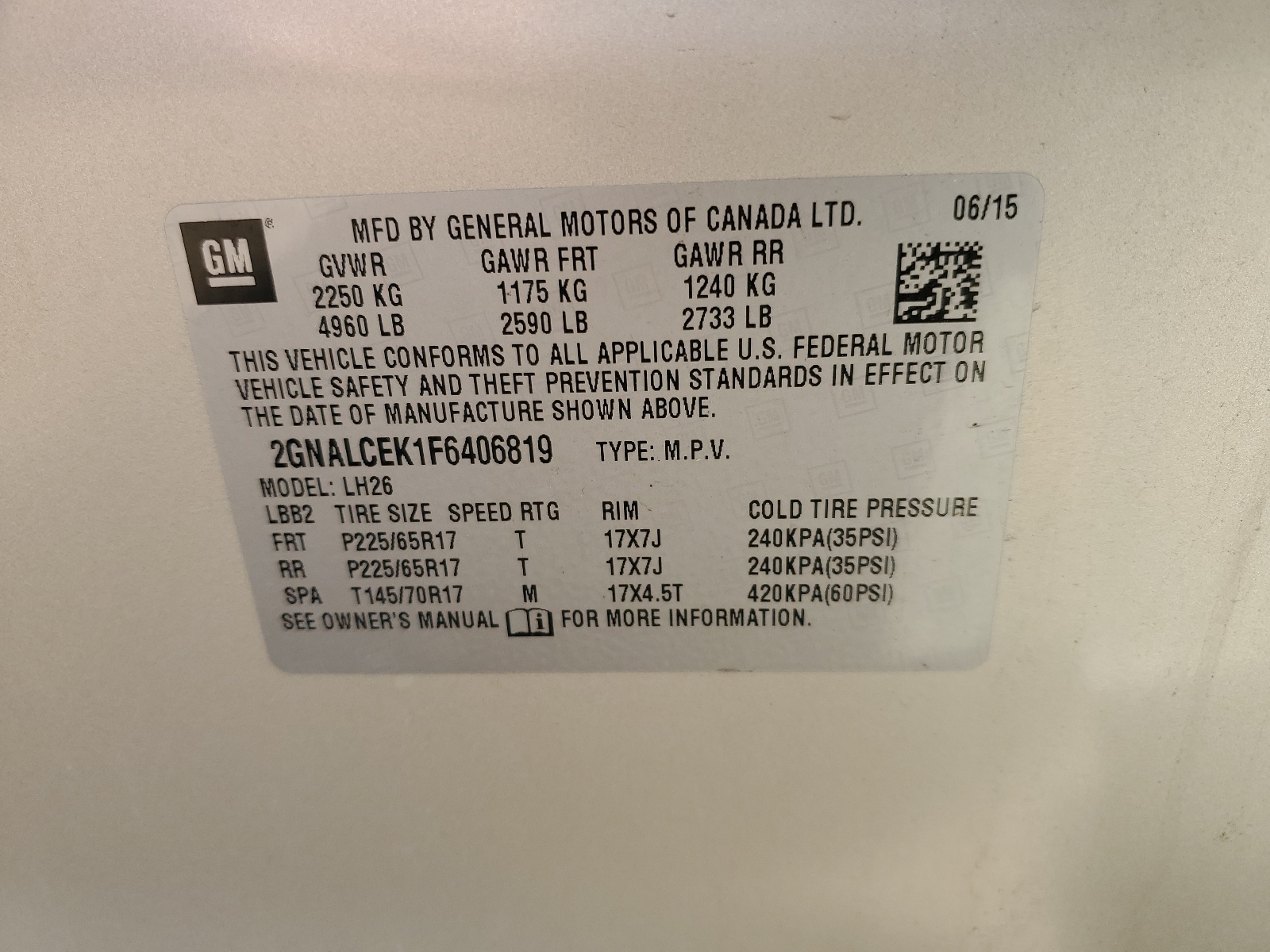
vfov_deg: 53.1
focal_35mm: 26
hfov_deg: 67.3
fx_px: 954
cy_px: 476
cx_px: 635
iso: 50
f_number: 1.5
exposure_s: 1/278
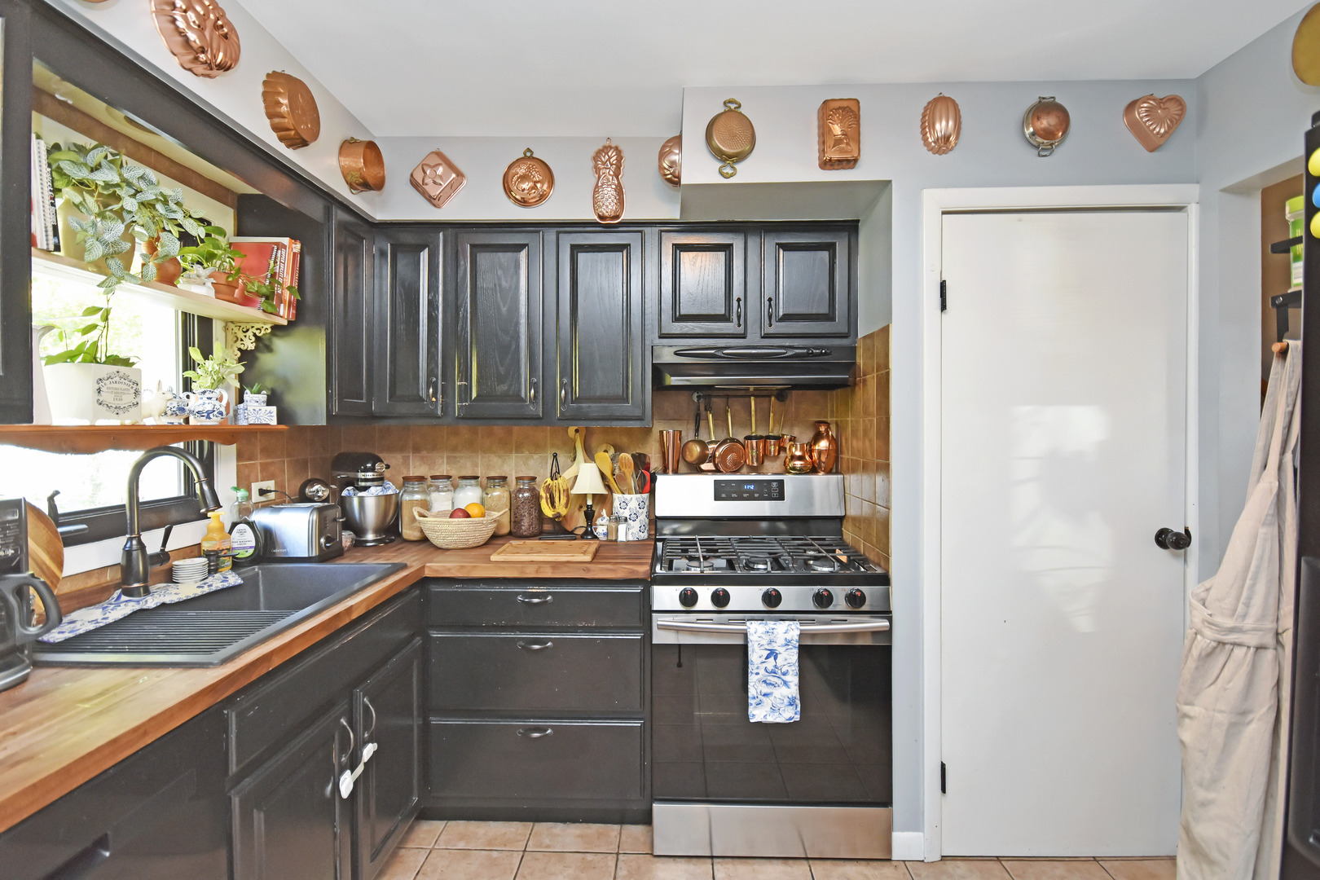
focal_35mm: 16
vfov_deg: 72.1
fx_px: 605
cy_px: 440
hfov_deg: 95.0
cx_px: 660
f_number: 4.2
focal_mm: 11
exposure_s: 1/60
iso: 1100
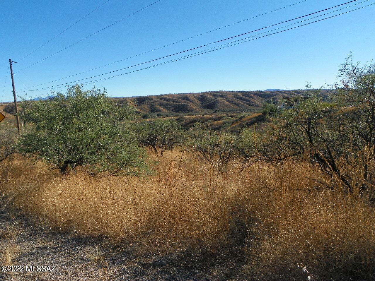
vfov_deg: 48.2
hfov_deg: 61.7
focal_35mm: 29
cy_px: 140
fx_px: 314
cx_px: 188
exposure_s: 1/400
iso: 64
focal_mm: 5.2
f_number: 5.6
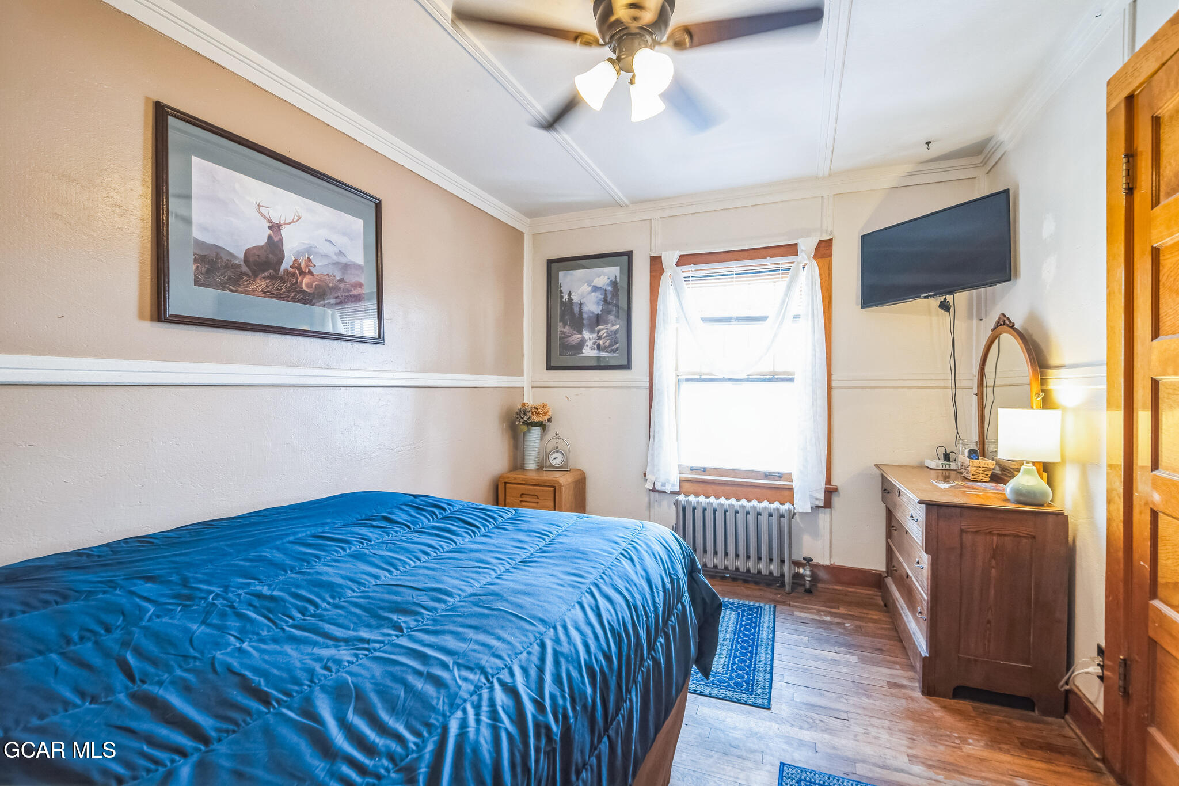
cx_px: 590
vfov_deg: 77.3
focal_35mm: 15
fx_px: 491
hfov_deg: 100.4
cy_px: 393
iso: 1250
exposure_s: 1/30
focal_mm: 15
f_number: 7.1
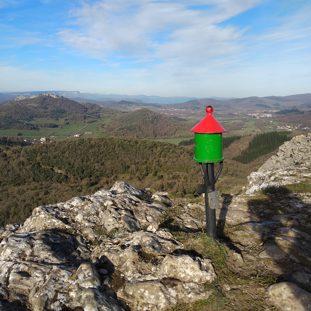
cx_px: 151
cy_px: 154
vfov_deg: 52.5
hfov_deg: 52.5
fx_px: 315
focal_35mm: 31
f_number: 2.2
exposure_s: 1/934
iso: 100
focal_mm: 3.81
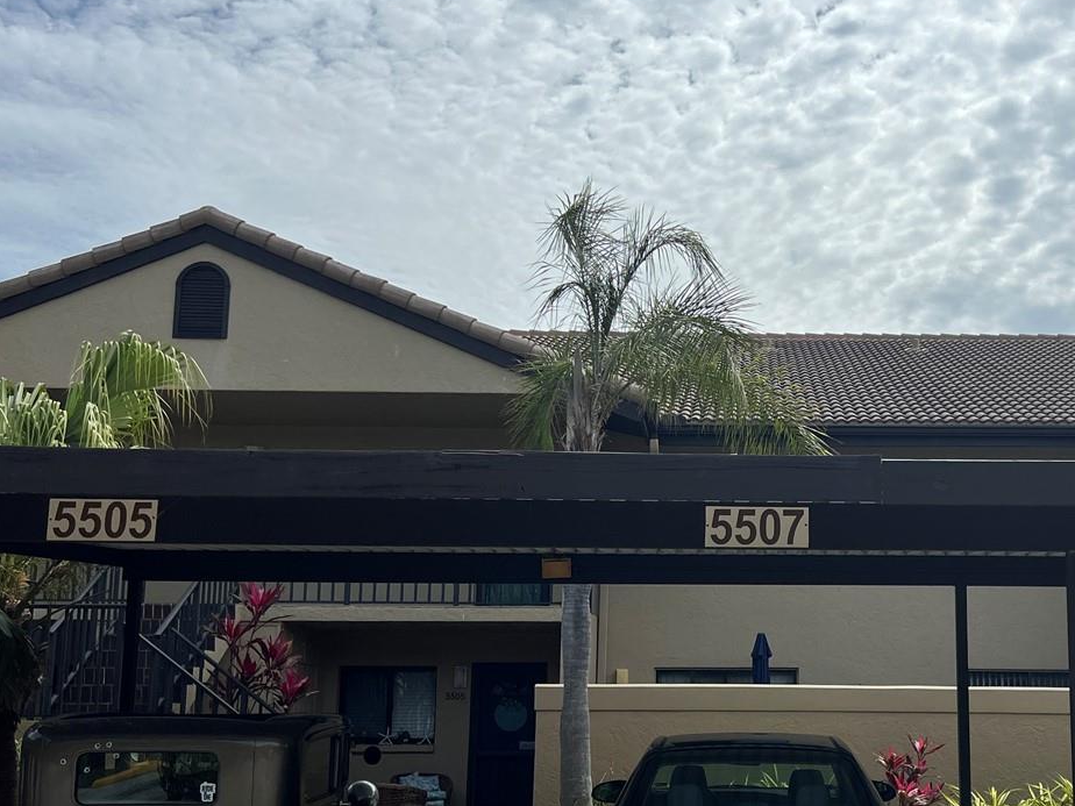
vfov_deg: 32.0
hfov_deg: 41.1
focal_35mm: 45
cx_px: 777
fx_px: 1397
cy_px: 520
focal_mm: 5.7
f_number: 1.5
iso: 50
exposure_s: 1/8696
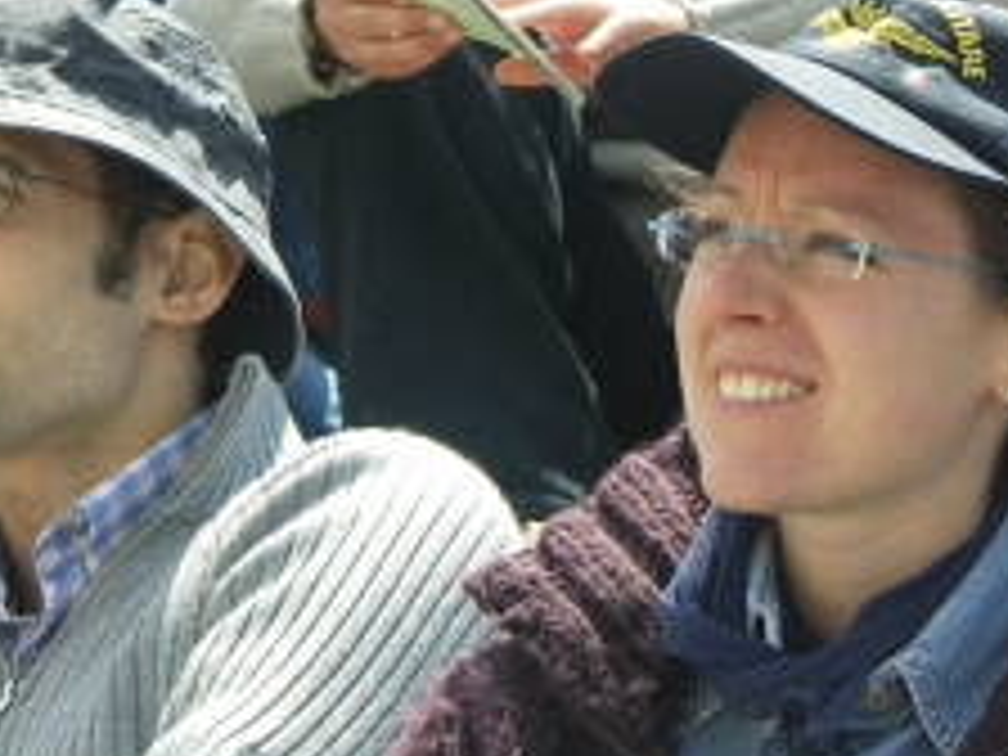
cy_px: 423
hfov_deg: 6.0
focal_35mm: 331
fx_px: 9639
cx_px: 860
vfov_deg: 4.5
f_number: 3.5
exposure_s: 1/200
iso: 50
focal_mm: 37.4
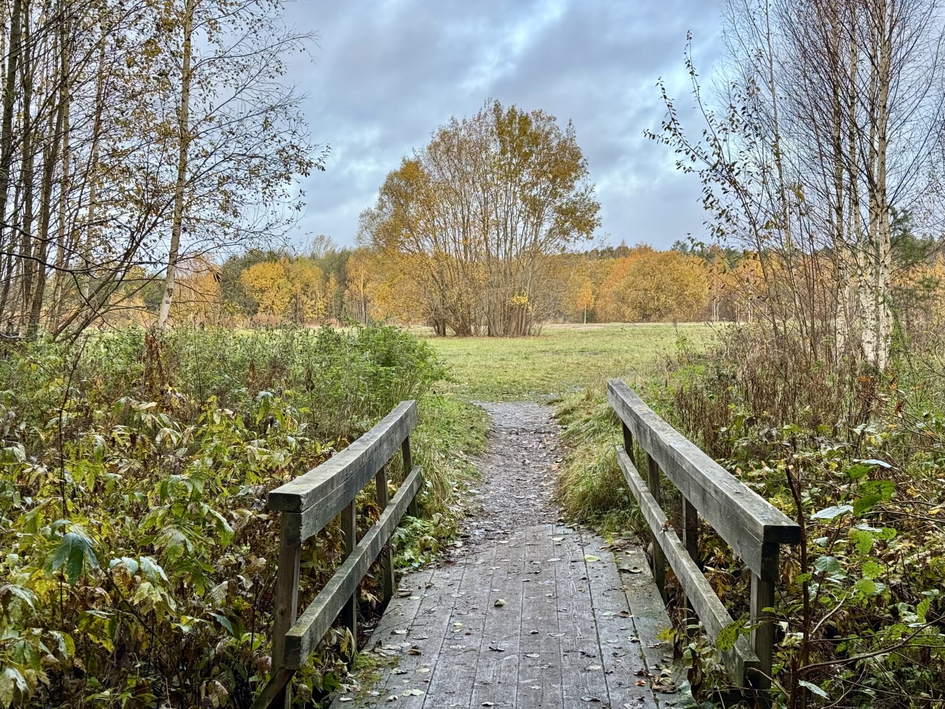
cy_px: 354
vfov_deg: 30.3
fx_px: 1310
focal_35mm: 48
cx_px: 472
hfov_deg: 39.7
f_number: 1.78
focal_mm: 6.76
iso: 50
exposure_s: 1/131
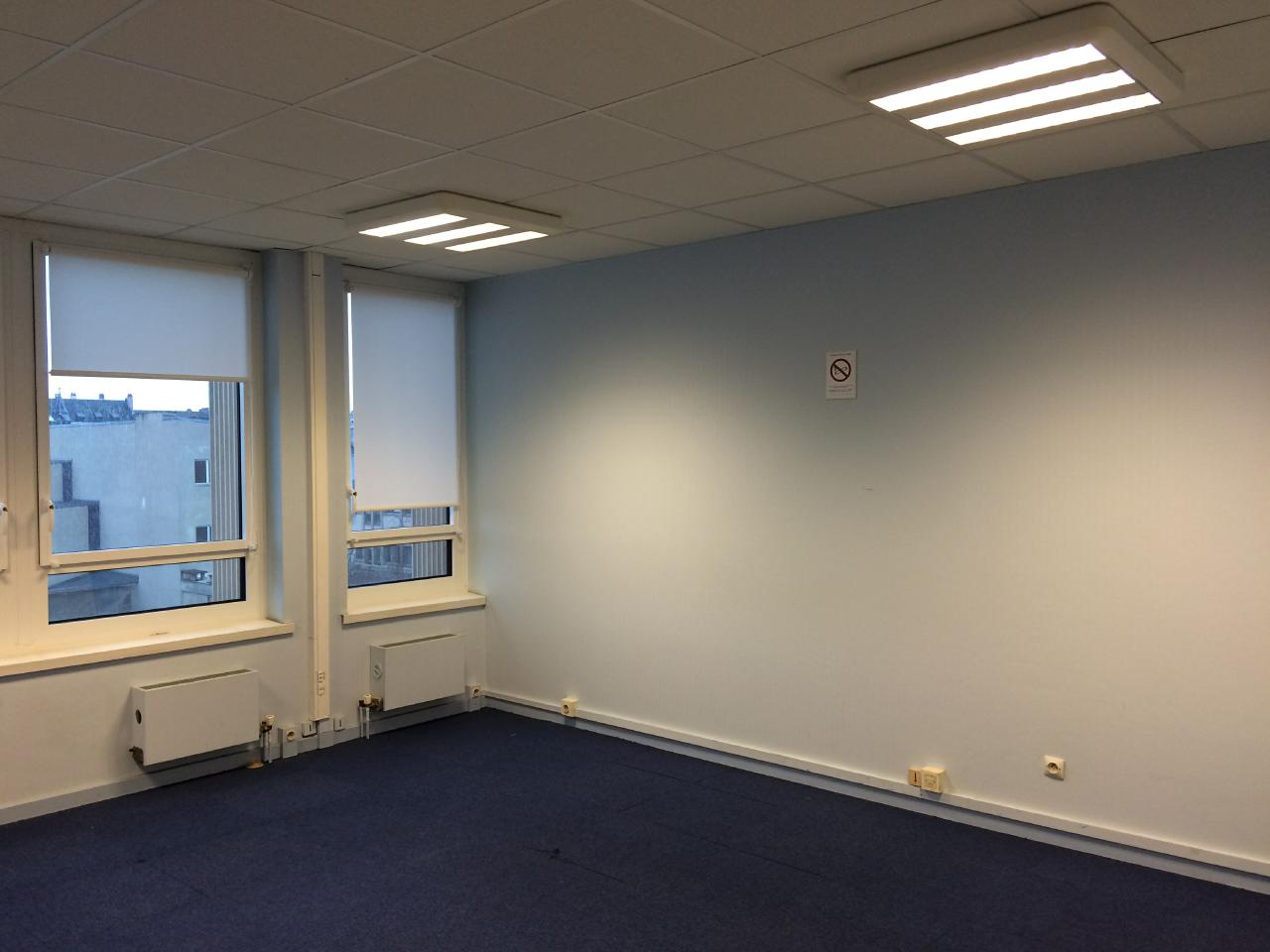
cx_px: 635
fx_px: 1064
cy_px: 476
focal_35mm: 29
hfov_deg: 61.7
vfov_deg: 48.2
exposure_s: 1/33
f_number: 2.2
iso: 125
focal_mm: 4.15
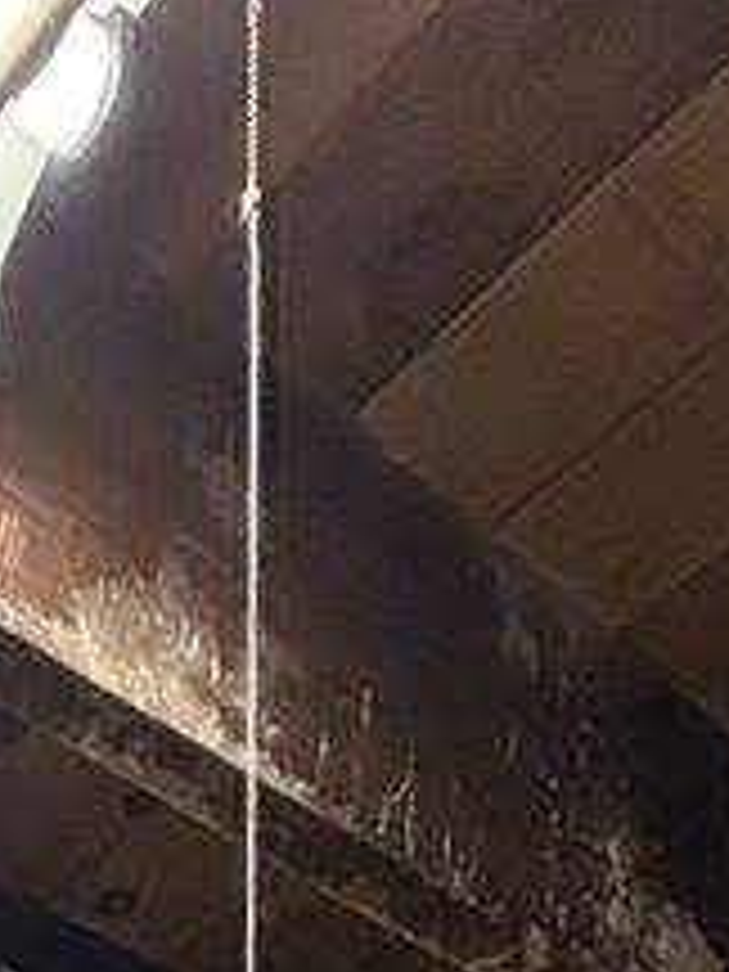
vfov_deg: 15.1
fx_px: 1966
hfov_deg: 19.1
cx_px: -279
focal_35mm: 70
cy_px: 2340
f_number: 2.2
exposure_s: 1/60
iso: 640
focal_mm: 2.22
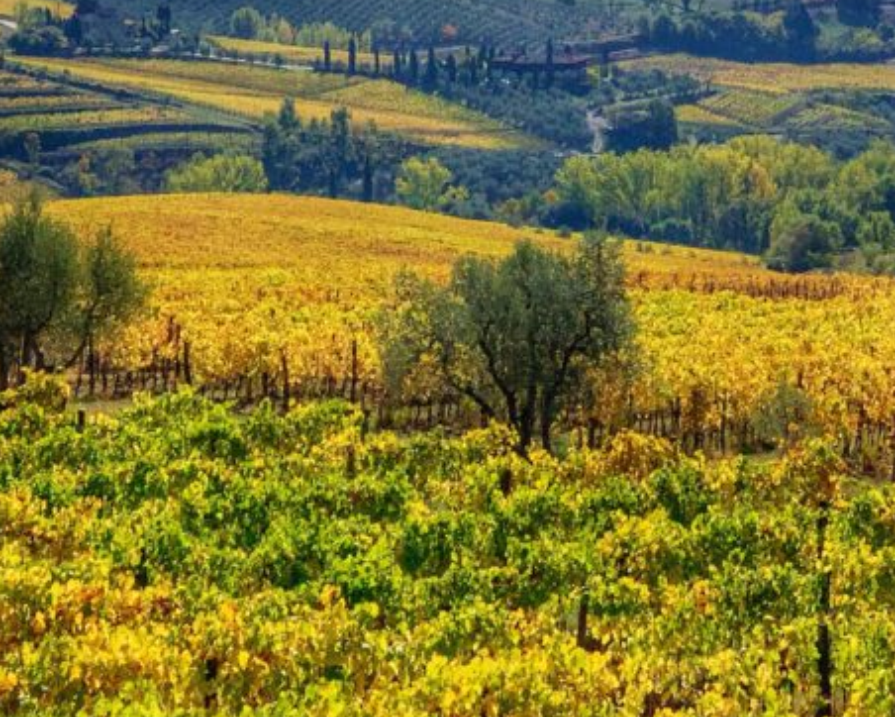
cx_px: 428
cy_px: 184
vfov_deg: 13.4
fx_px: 3047
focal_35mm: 115
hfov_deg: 16.7
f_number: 2.4
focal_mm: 6
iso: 16
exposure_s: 1/4785
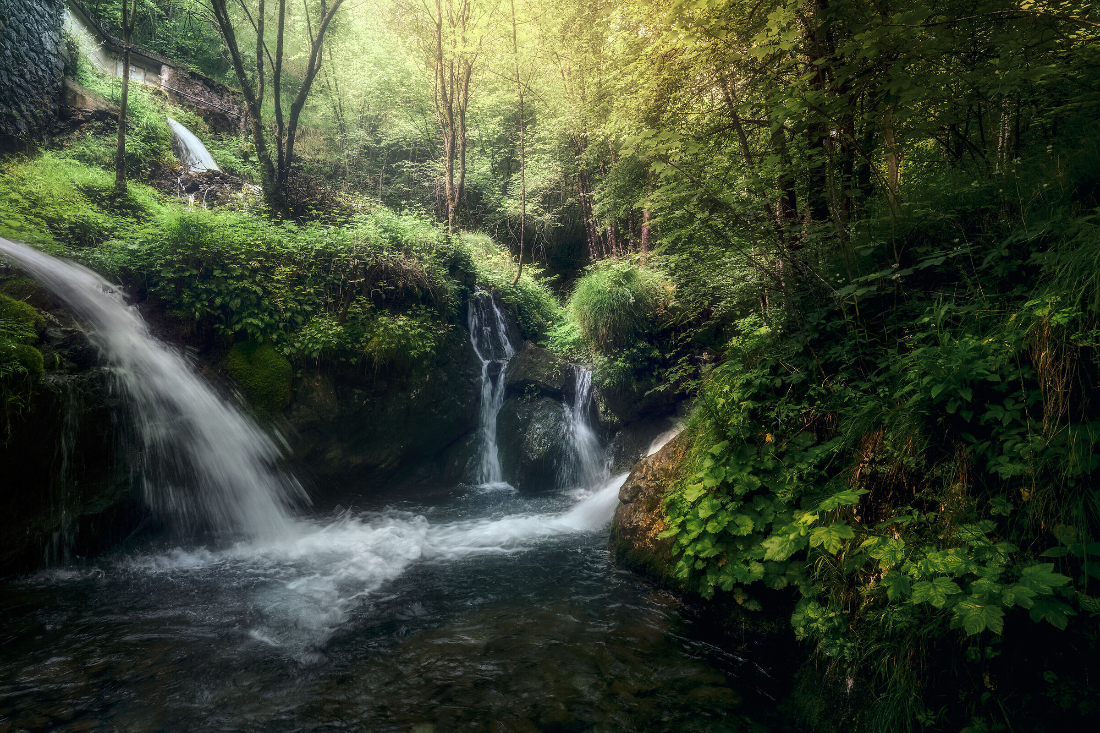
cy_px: 366
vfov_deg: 61.9
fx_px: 611
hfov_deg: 84.0
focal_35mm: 20
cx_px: 550
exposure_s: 1/25
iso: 200
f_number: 13
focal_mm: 20
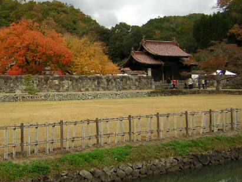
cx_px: 75
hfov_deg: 33.9
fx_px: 392
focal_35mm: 56
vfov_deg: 26.0
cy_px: 61
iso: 50
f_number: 5.2
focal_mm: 4.7
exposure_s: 1/153
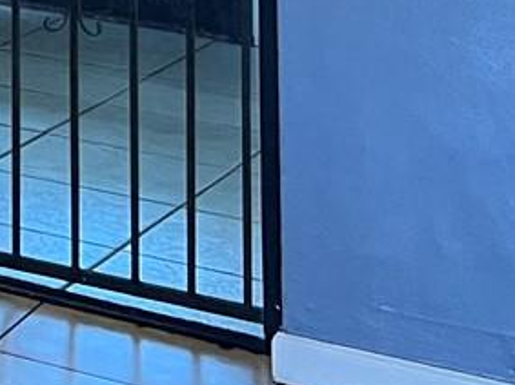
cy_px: -605
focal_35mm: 147
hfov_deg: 11.2
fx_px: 2186
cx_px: -732
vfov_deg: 8.9
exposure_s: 1/60
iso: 125
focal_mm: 5.7
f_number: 1.5
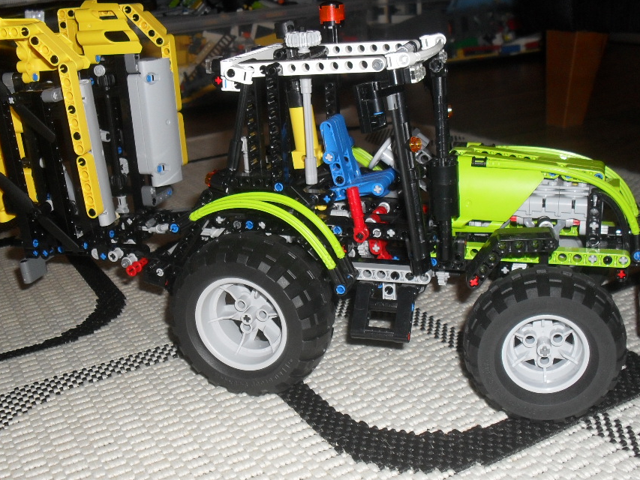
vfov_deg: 34.3
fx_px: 777
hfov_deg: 44.8
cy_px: 257
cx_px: 314
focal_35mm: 42
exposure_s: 1/45
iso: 200
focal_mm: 6.3
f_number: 3.2
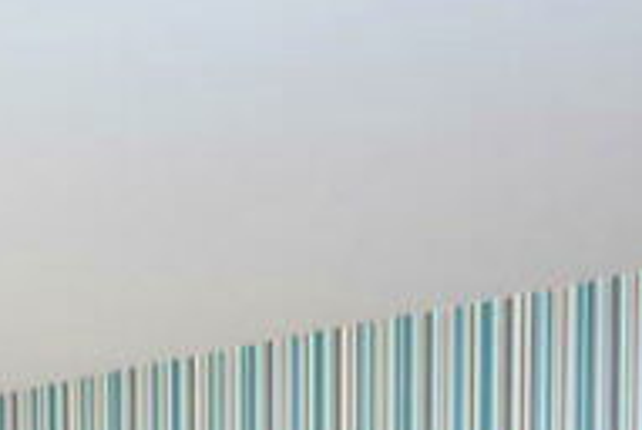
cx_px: 141
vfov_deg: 19.2
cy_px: 756
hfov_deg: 35.2
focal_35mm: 55
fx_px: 982
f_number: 5
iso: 800
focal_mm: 10
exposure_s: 1/100
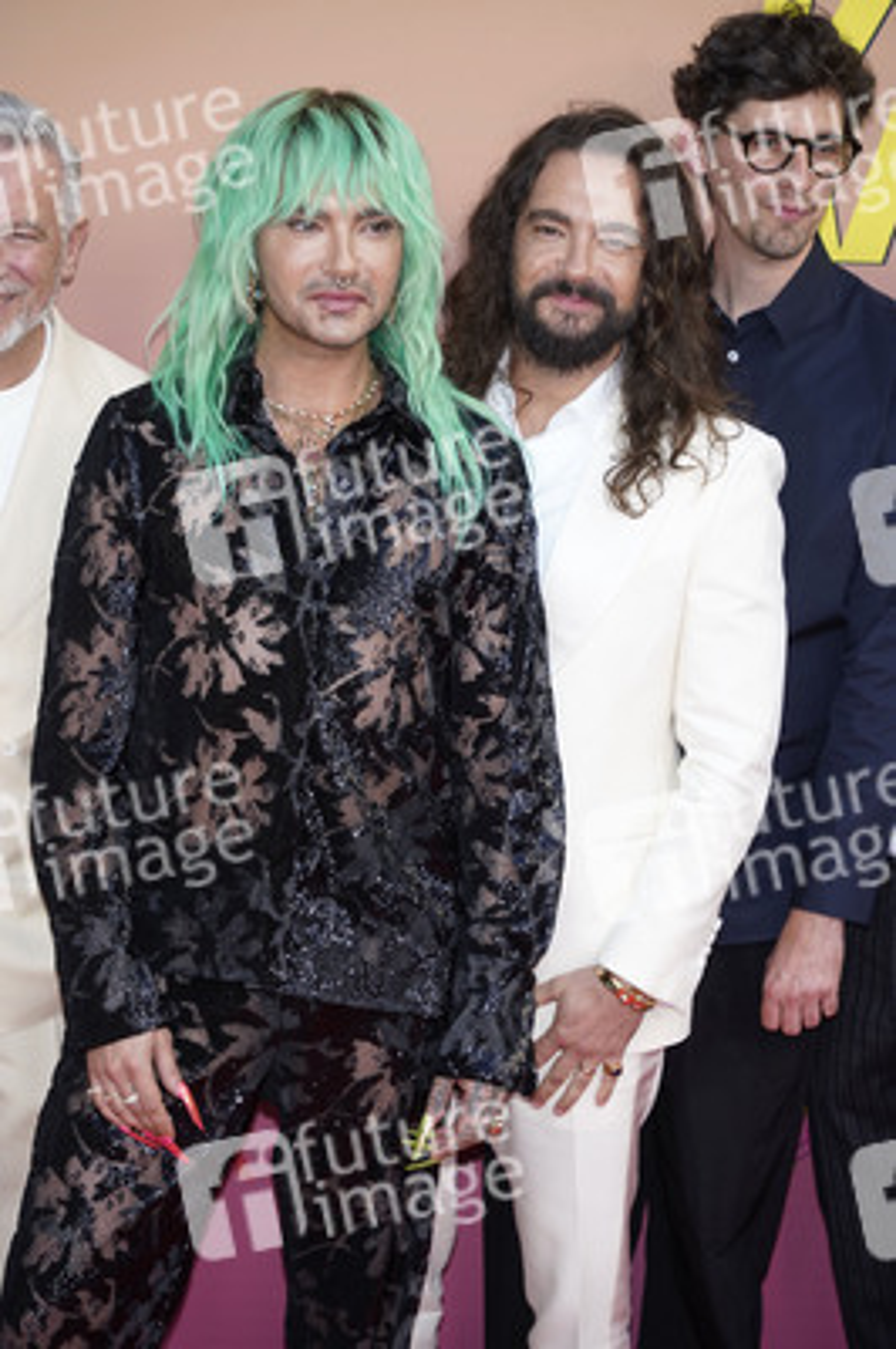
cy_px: 674
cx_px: 448
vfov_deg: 20.6
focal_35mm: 99
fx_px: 3702
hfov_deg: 13.8
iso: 320
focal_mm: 99
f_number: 5.6
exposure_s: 1/160
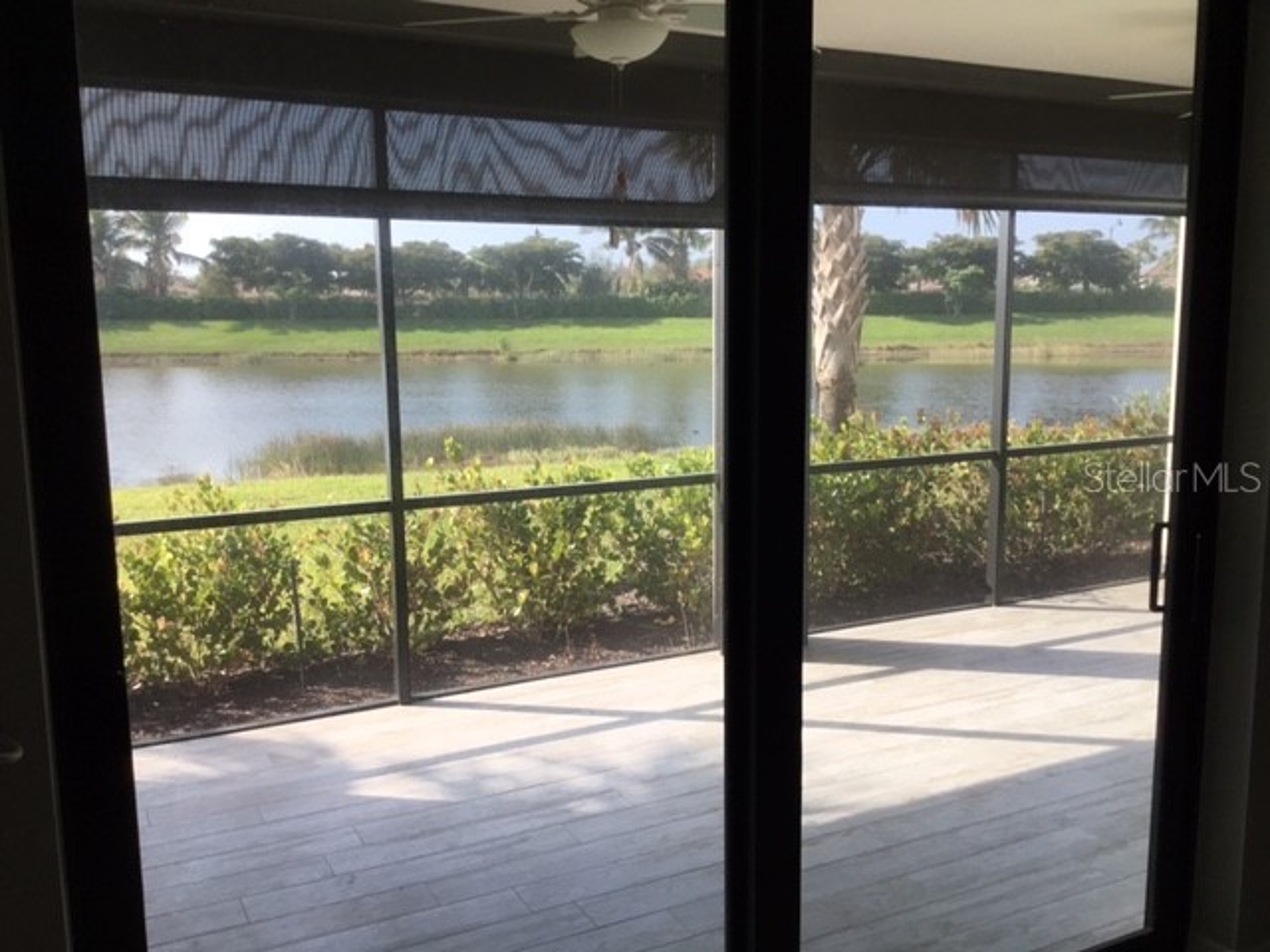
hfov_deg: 58.4
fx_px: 1137
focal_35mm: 31
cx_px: 635
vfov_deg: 45.4
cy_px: 476
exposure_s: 1/233
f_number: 2.4
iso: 25
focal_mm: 3.3
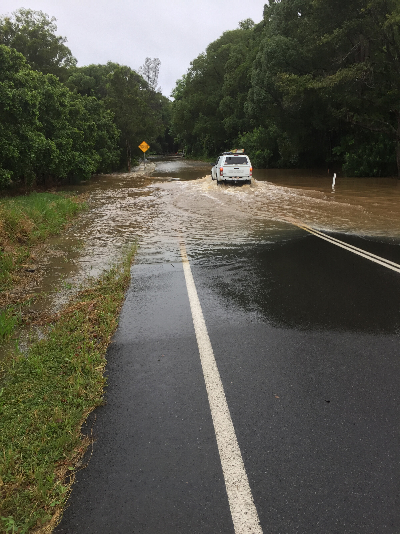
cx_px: 200
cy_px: 267
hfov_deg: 48.2
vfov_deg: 61.7
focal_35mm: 29
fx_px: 447
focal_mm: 4.15
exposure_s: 1/100
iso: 40
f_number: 2.2
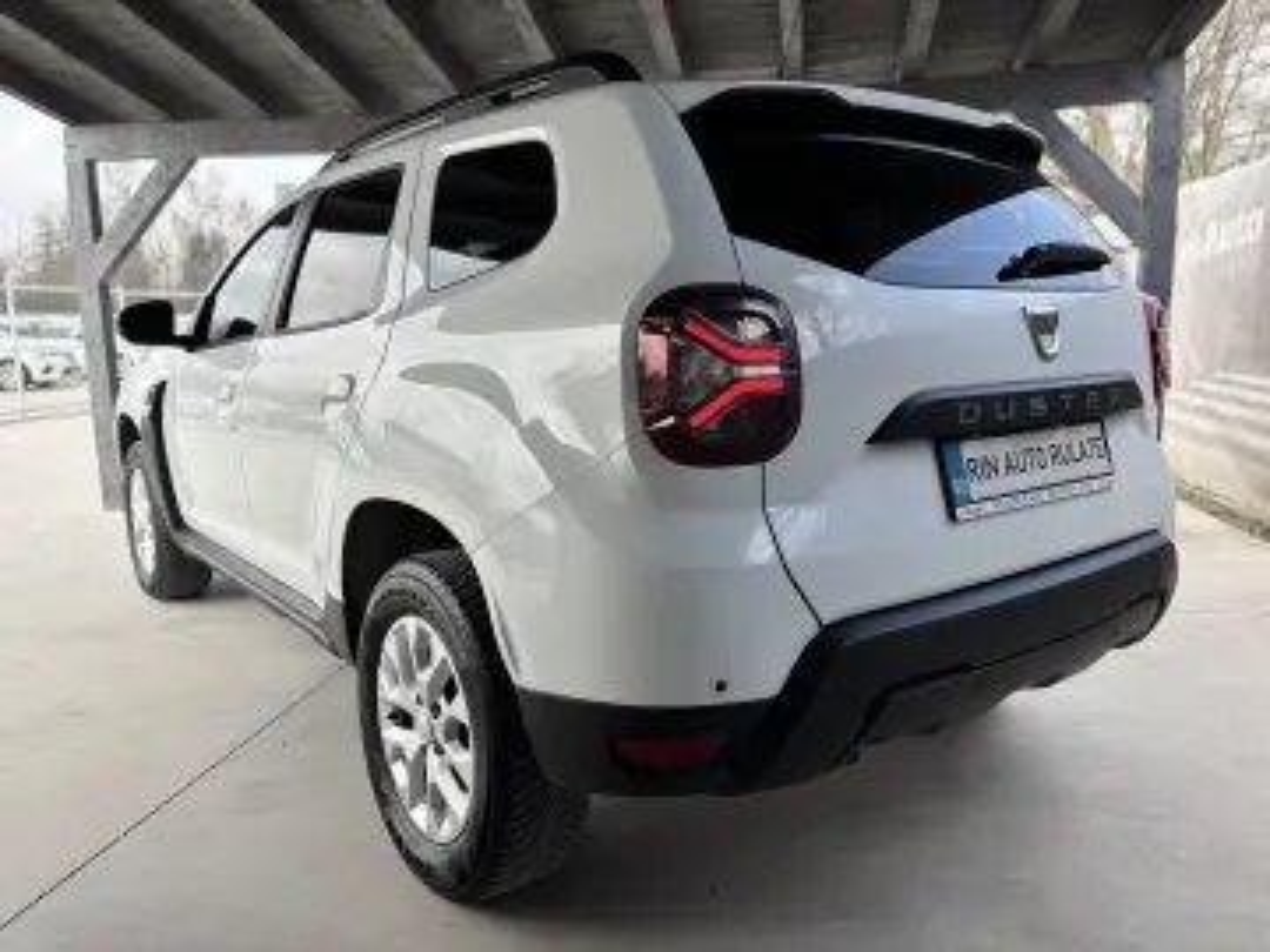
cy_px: 476
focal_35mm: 26
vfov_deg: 53.1
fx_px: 954
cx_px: 635
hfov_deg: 67.3
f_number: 1.6
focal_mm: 5.96
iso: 50
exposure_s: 1/471
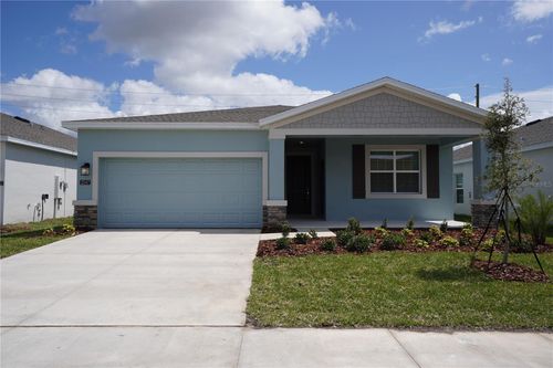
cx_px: 276
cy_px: 184
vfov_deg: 55.2
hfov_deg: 76.2
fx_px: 352
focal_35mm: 23
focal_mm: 15.3
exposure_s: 1/1000
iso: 100
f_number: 5.6
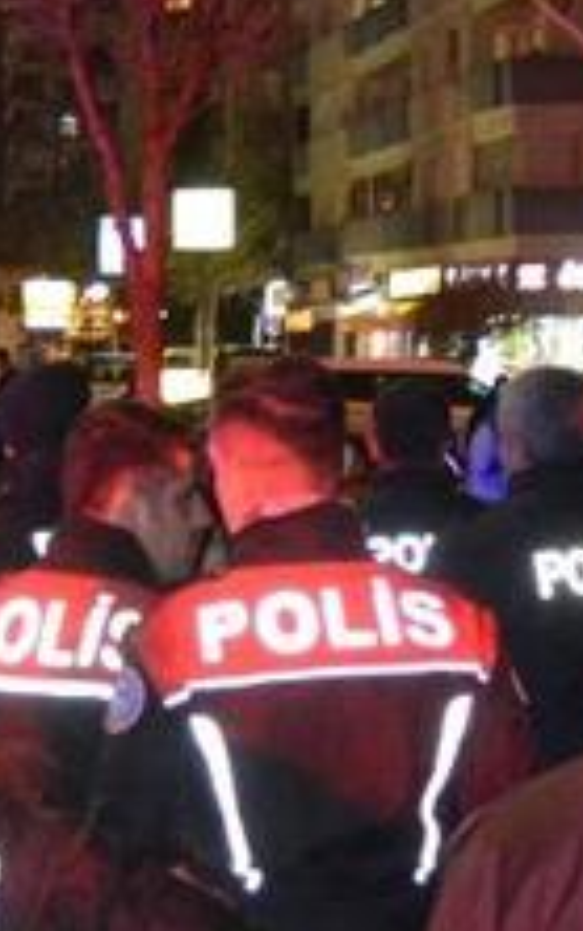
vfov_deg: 21.8
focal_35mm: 95
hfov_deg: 13.8
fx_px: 2412
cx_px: 315
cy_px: 459
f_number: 3.5
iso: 3200
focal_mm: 18
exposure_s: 1/60
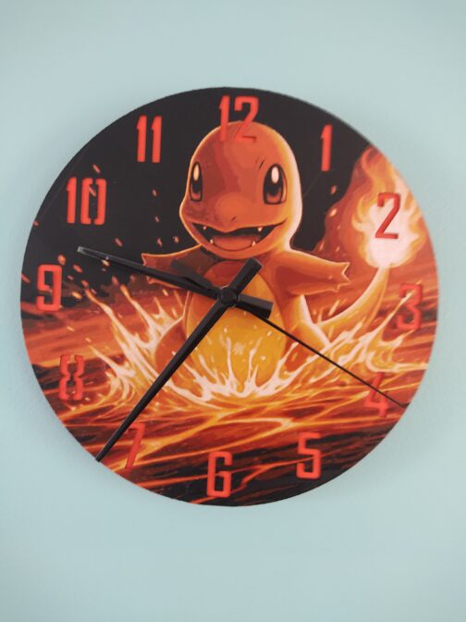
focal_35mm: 26
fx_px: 467
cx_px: 233
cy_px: 311
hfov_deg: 53.1
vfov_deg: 67.3
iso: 2333
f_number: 1.79
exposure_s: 1/20
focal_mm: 4.74
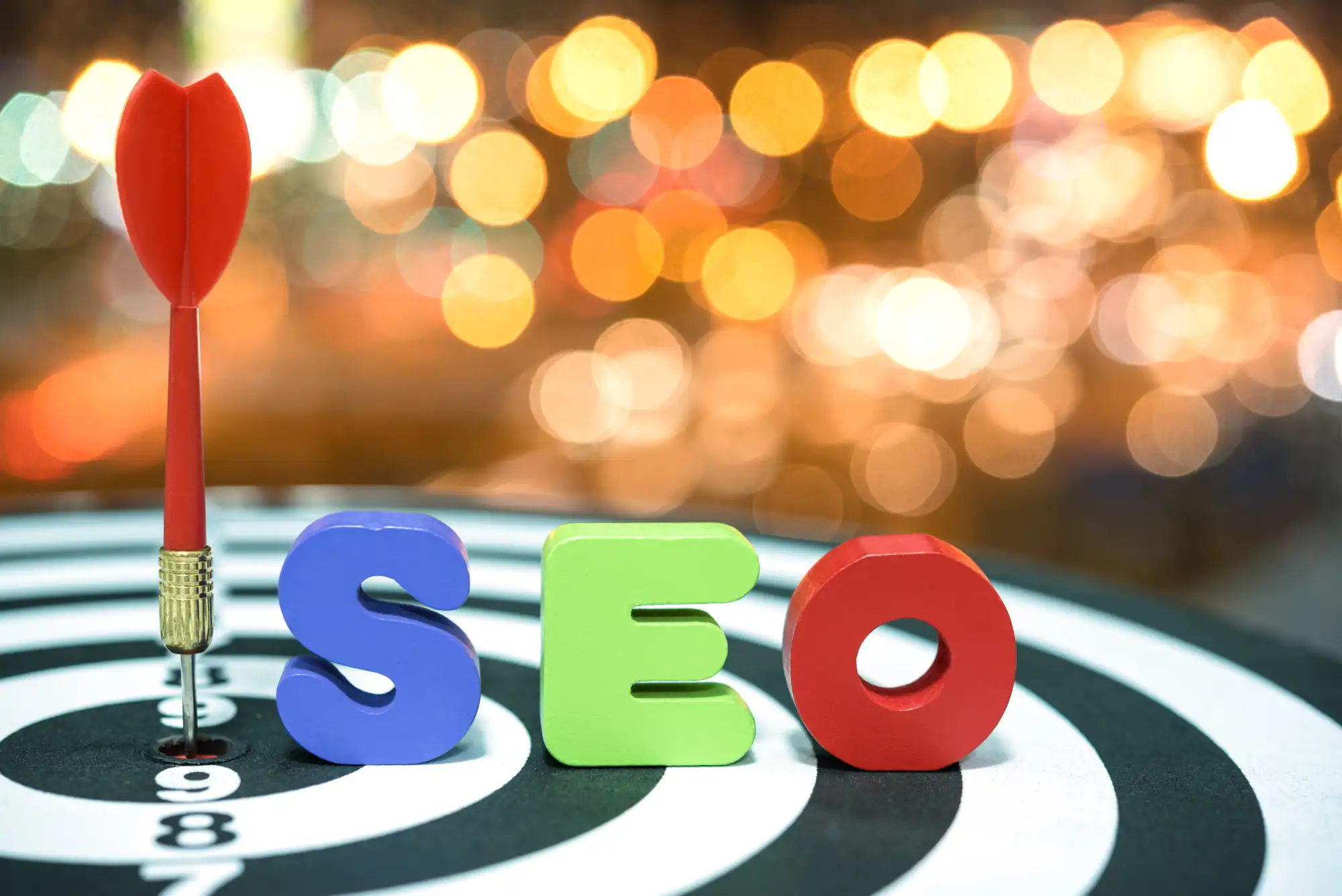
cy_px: 448
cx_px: 671
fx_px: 2237
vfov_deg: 22.6
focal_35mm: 60
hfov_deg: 33.4
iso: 100
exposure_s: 1/2
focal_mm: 60
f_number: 4.5
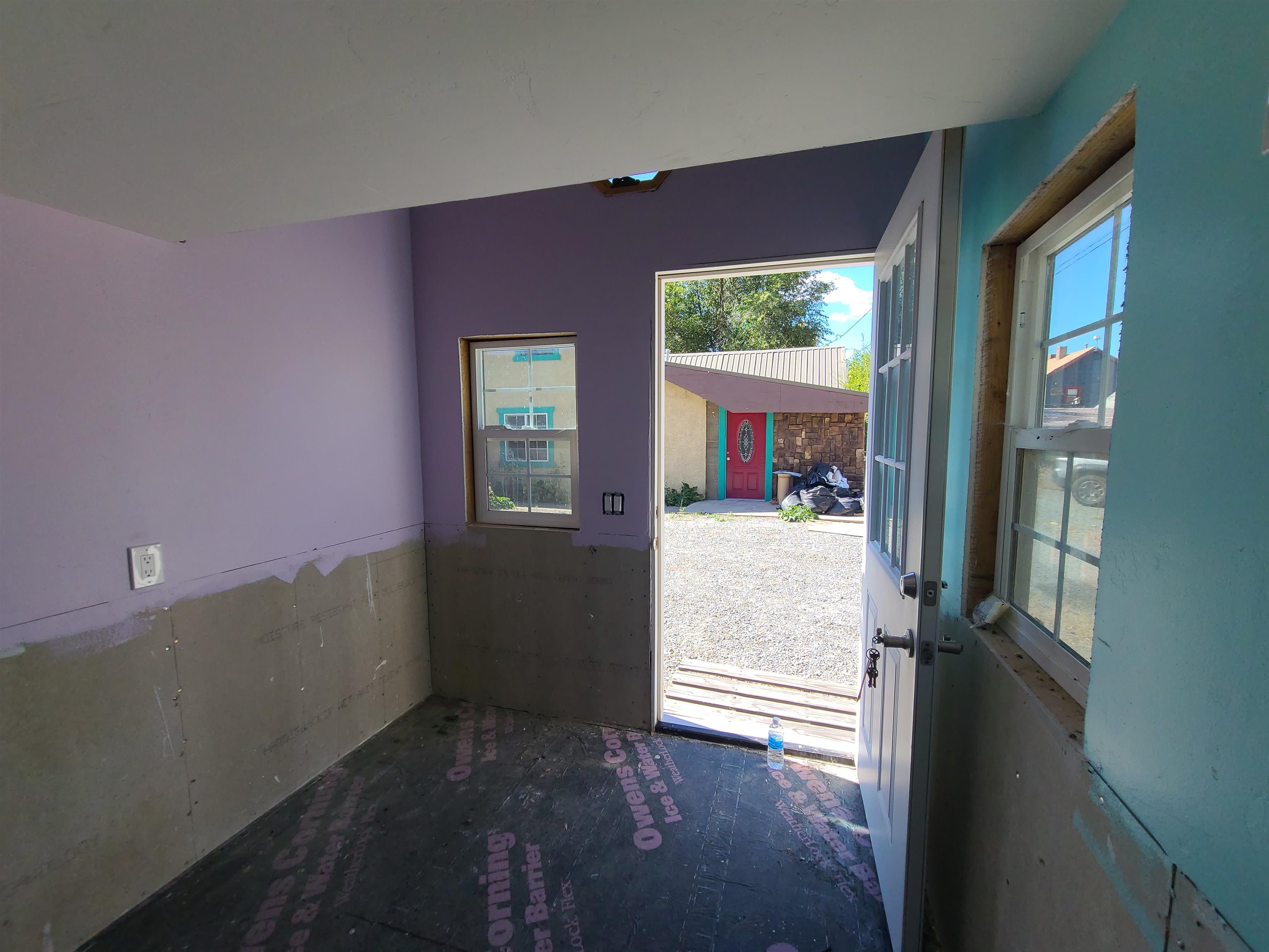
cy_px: 476
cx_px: 634
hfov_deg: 106.2
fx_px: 477
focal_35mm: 13
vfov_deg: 89.9
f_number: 2.2
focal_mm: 2.2
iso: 50
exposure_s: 1/437
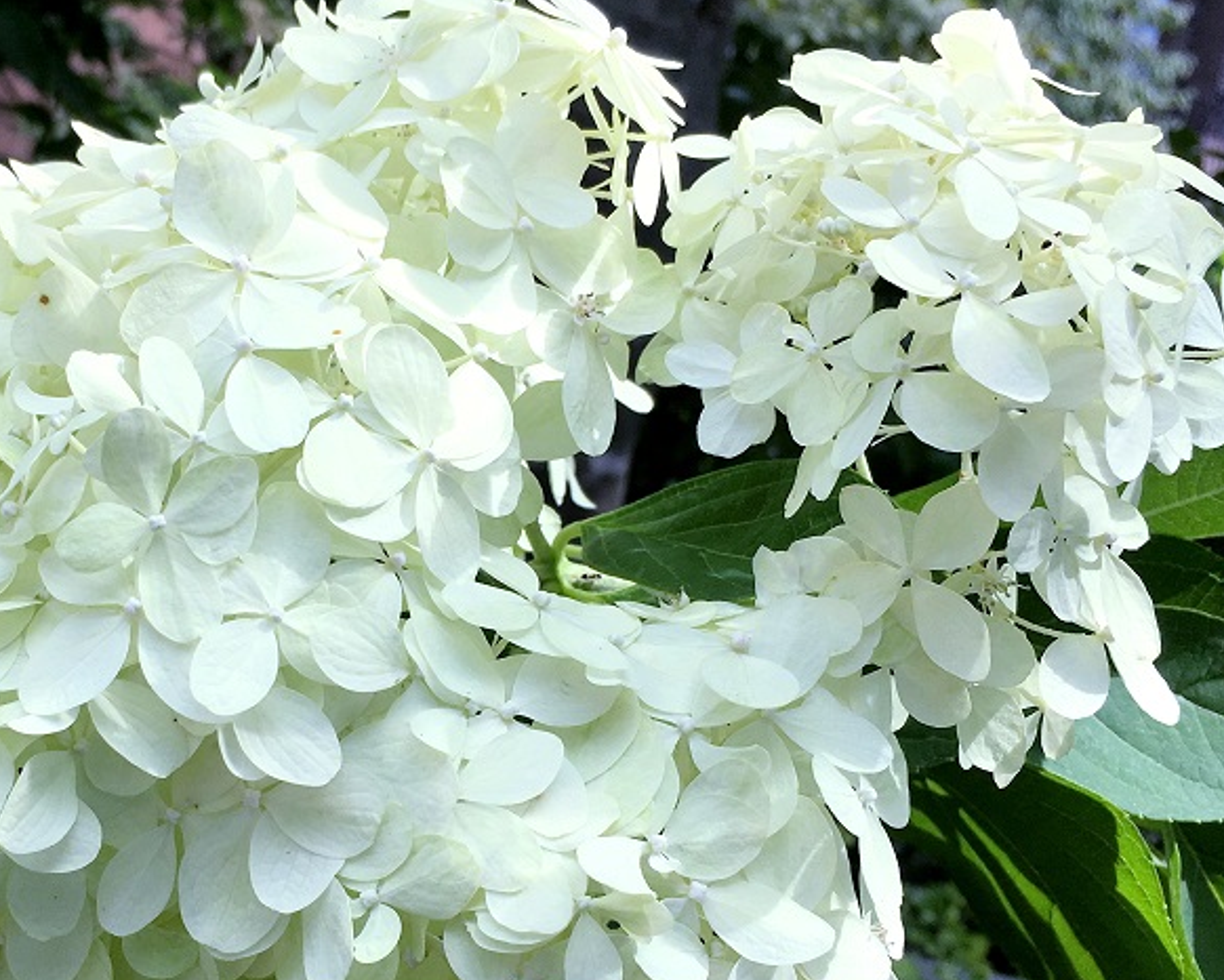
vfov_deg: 30.8
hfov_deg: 37.2
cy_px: 587
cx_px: 318
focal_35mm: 49
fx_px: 1776
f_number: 2.2
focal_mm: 4.15
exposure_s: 1/732
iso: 25
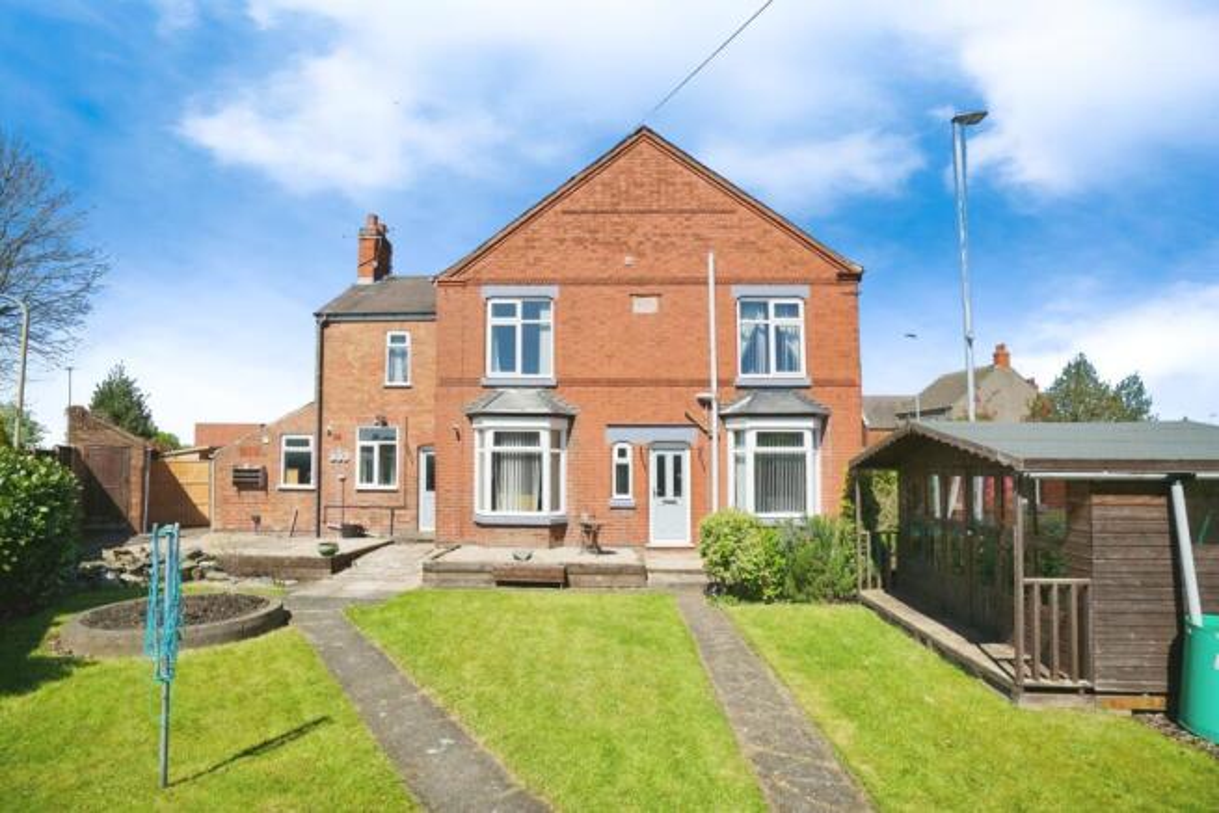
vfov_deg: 73.8
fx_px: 542
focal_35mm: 16
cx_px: 610
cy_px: 406
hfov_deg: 96.7
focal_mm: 16
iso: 2000
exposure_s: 1/8000
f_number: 8
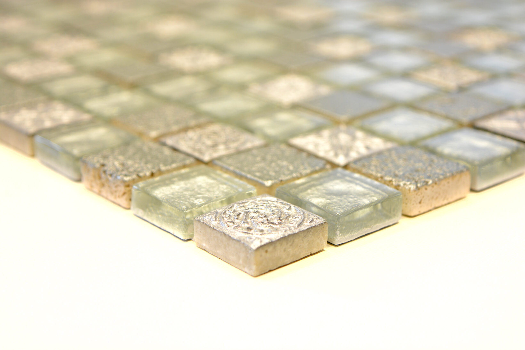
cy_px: 175
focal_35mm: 72
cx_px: 262
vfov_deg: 18.9
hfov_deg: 28.1
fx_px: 1050
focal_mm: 48
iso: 160
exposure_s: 1/13
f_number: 5.3
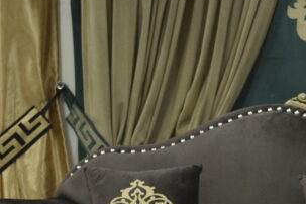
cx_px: 340
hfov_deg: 14.0
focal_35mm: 143
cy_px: 277
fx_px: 1215
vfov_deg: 9.4
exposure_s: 1/125
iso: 2000
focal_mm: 50
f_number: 3.2
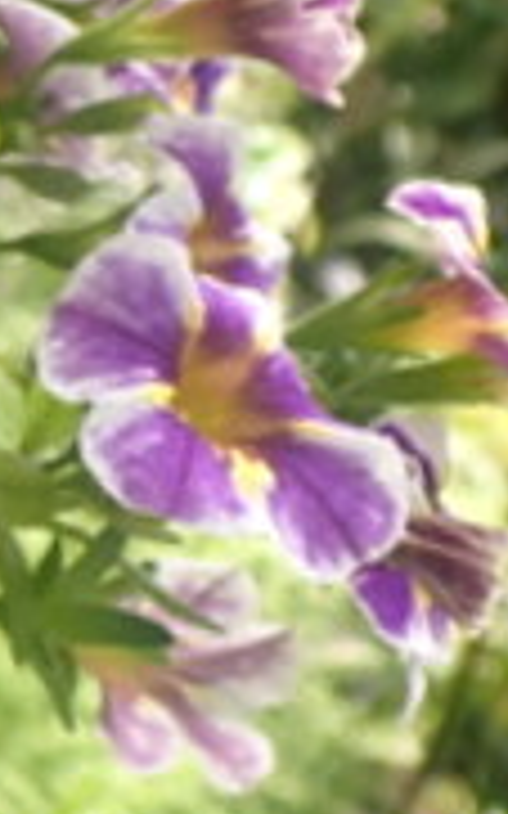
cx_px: -904
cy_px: 216
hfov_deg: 9.5
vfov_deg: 18.2
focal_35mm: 114
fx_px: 2527
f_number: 3.2
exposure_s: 1/250
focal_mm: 5.4
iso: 100
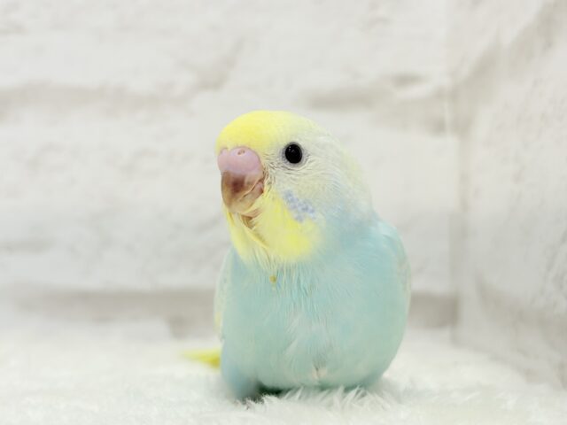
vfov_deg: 28.0
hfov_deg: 36.8
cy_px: 212
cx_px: 284
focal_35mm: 52
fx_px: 852
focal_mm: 5.96
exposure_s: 1/100
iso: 80
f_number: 1.6
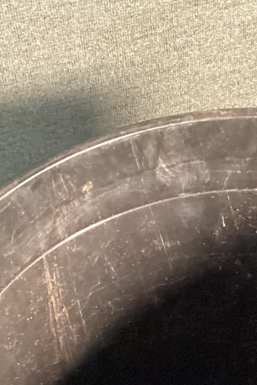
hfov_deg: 16.3
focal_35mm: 83
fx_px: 889
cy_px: 338
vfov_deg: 23.9
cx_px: 221
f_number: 2.4
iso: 800
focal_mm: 3.3
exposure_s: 1/30
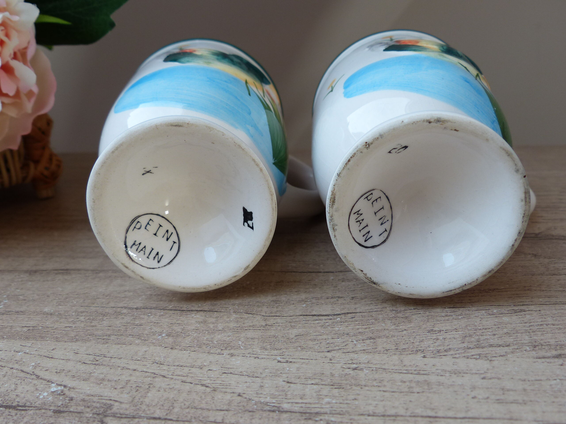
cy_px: 212
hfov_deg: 56.8
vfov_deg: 44.2
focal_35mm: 32
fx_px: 523
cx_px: 283
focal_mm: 5.6
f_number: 2.8
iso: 100
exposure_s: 1/60
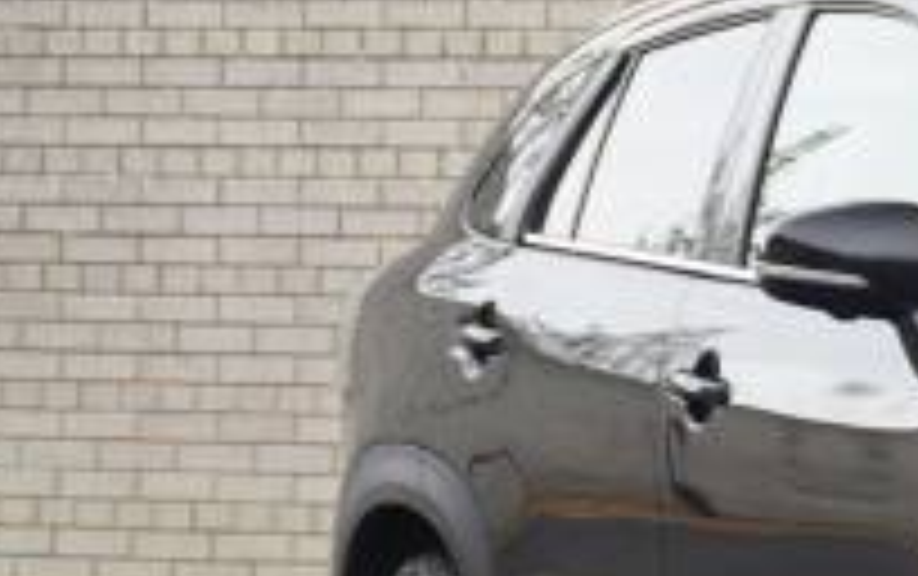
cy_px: 468
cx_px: 1408
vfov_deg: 6.5
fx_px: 5034
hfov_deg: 10.1
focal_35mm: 201
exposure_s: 1/160
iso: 200
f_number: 5.6
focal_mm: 42
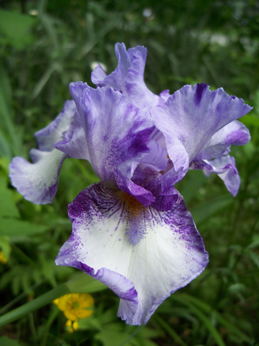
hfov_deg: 38.7
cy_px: 173
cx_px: 130
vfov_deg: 50.1
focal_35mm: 37
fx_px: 369
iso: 64
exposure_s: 1/125
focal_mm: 7.8
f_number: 2.8
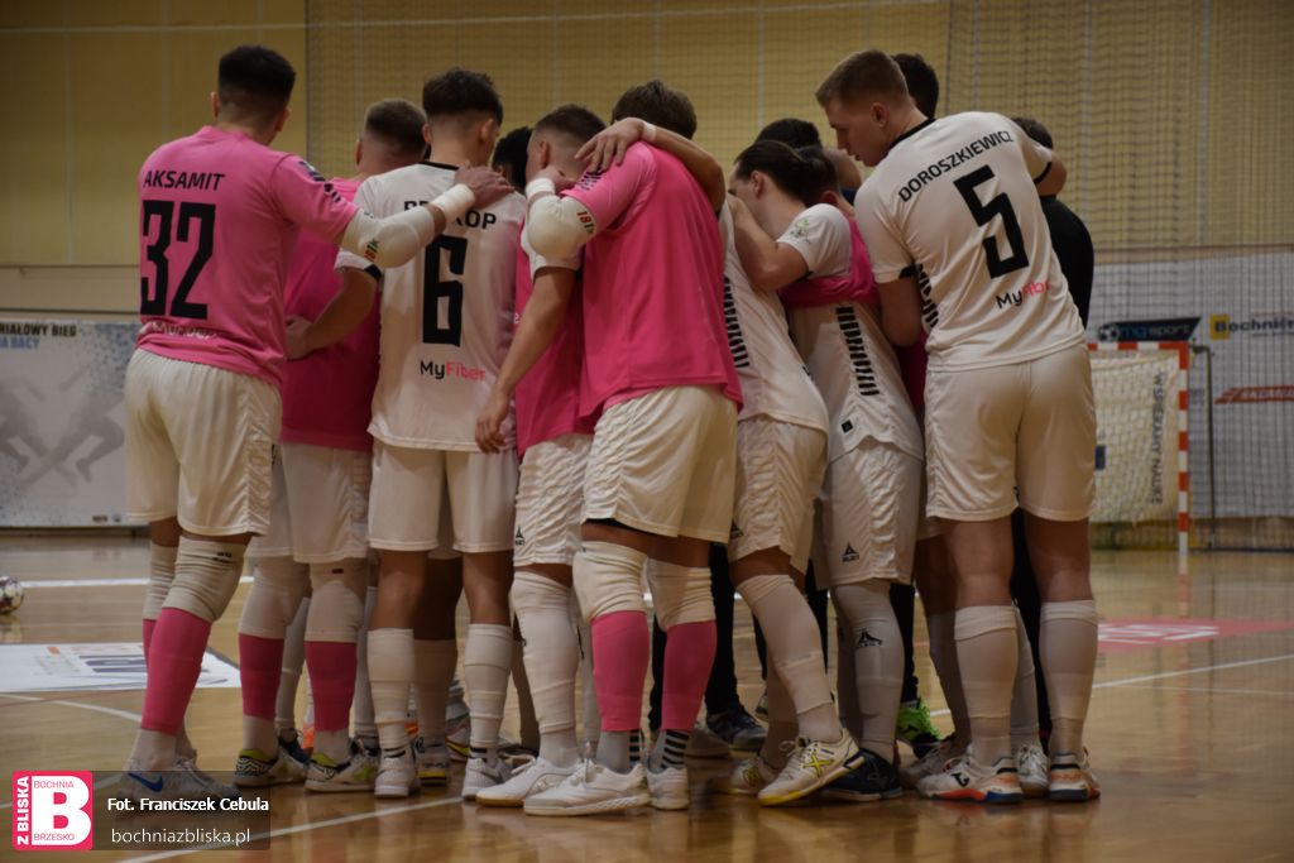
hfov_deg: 18.2
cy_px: 432
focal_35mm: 112
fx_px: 4044
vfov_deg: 12.2
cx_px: 647
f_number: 5
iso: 1000
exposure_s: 1/125
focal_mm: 75
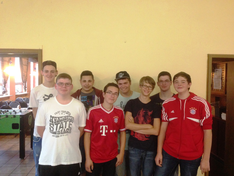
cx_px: 117
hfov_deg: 55.4
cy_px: 88
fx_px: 223
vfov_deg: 42.9
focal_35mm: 33
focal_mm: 4.12
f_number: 2.4
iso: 400
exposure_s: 1/20
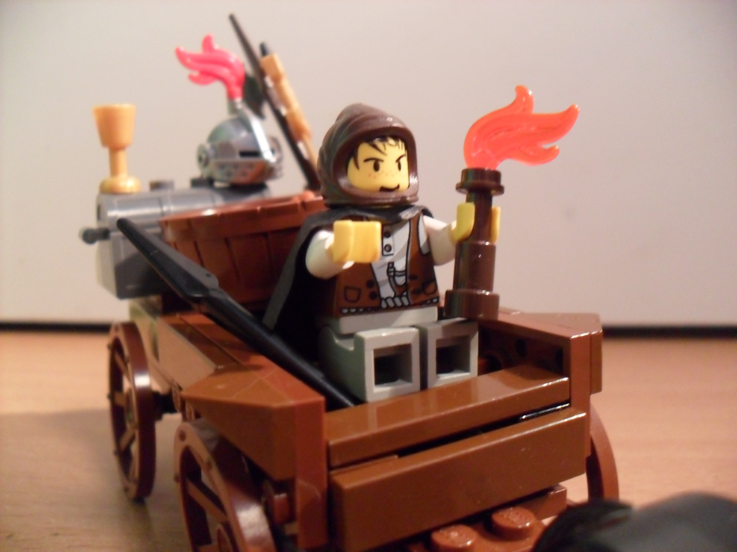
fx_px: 745
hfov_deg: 52.6
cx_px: 368
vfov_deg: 40.7
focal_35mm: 35
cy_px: 276
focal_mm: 6.3
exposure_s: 1/6
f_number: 3
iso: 400
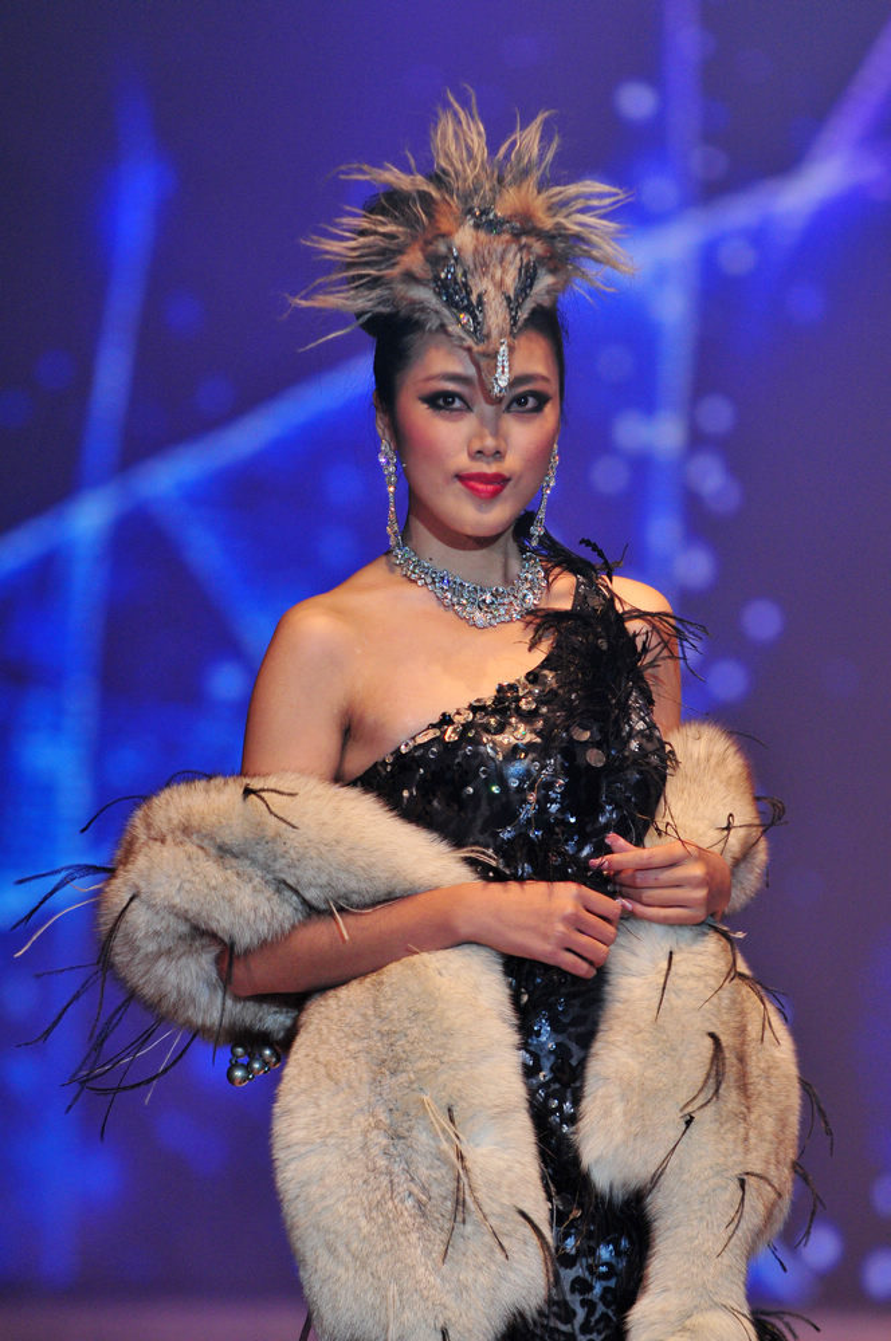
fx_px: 11168
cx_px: 446
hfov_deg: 4.6
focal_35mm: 300
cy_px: 670
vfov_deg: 6.9
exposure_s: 1/320
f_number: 4
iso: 640
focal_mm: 200
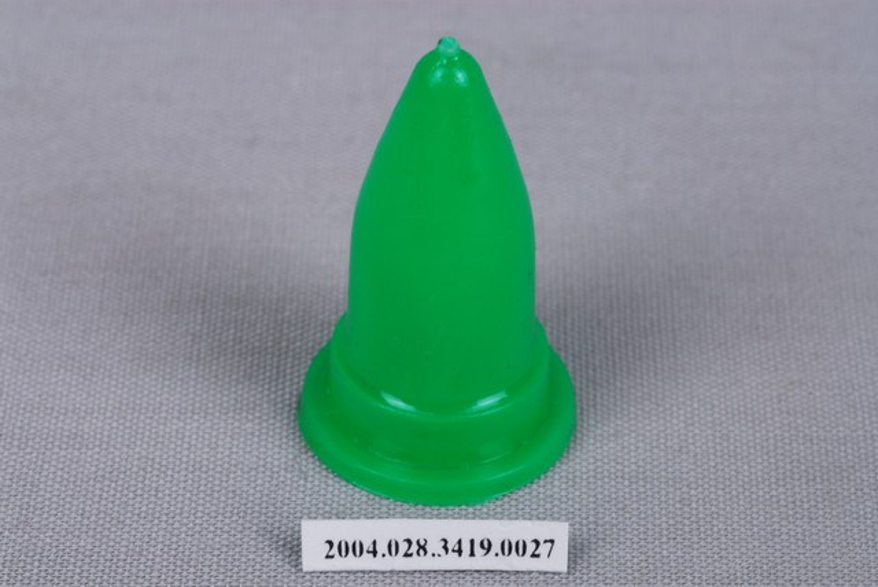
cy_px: 294
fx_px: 2197
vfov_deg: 15.2
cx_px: 439
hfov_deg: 22.6
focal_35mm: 90
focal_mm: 60
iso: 100
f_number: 32
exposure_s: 1/60
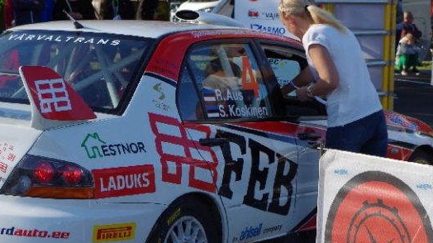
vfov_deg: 9.6
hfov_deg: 17.0
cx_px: 261
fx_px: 1446
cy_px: 133
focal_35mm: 126
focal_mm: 55
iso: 400
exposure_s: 1/500
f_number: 8
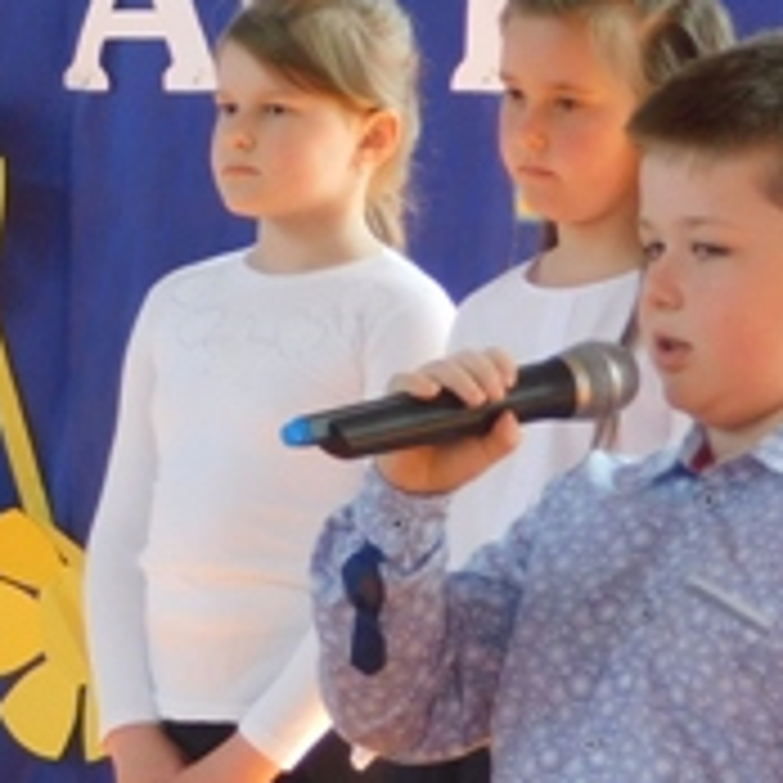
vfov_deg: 4.4
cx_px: -648
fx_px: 10288
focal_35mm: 402
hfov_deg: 4.3
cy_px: 752
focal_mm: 17.6
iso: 180
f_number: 4.6
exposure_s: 1/30
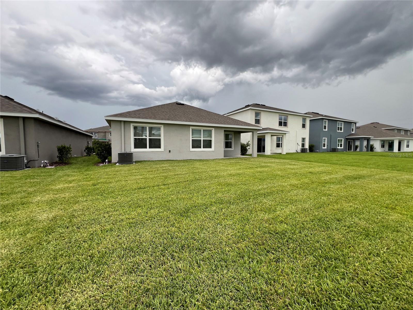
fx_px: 155
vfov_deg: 89.9
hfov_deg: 106.2
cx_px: 206
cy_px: 155
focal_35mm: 13
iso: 32
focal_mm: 1.57
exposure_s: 1/150
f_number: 1.8
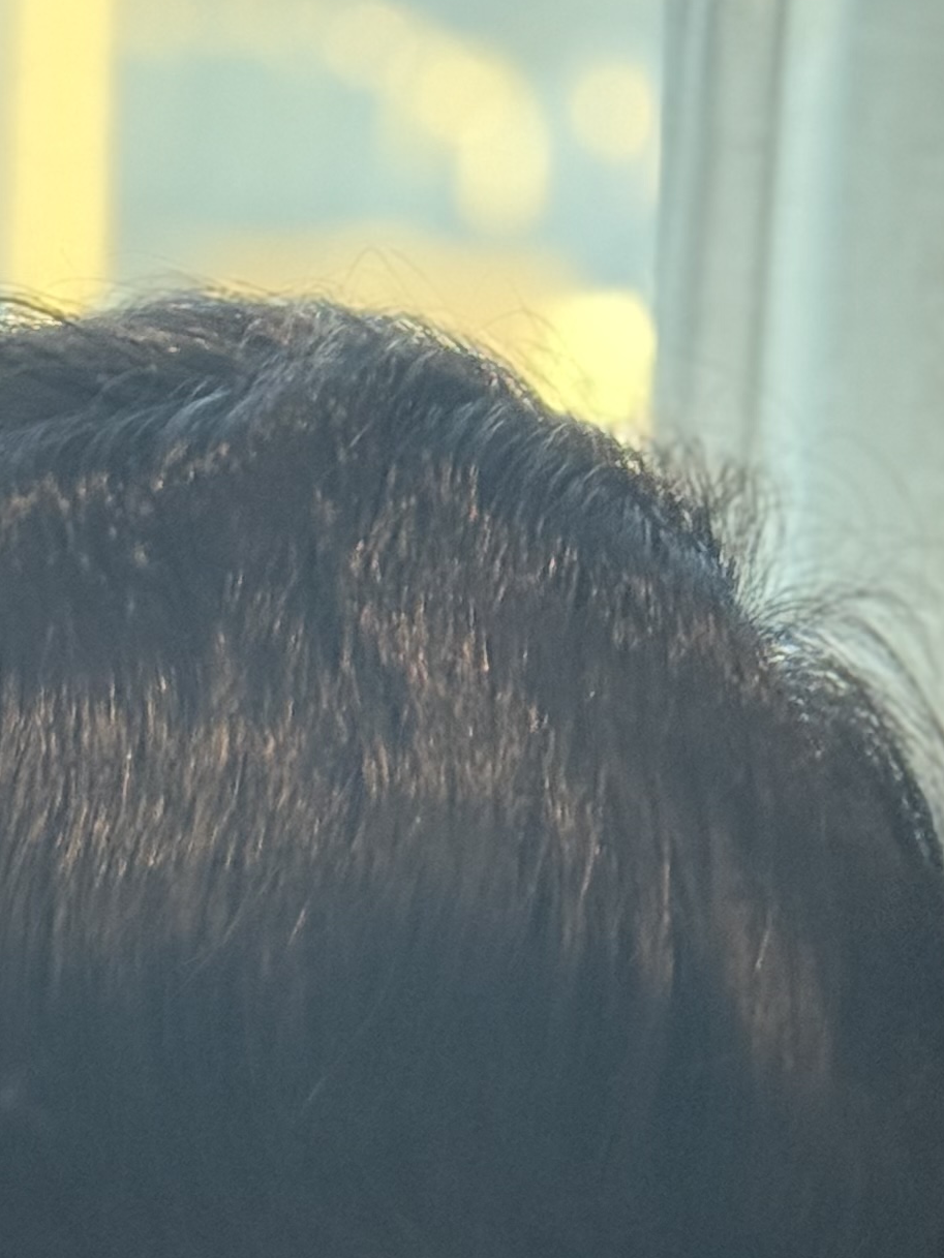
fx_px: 5780
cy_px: 1659
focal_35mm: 159
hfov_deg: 9.3
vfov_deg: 12.0
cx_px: 6
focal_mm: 6.76
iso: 160
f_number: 1.78
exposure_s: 1/60
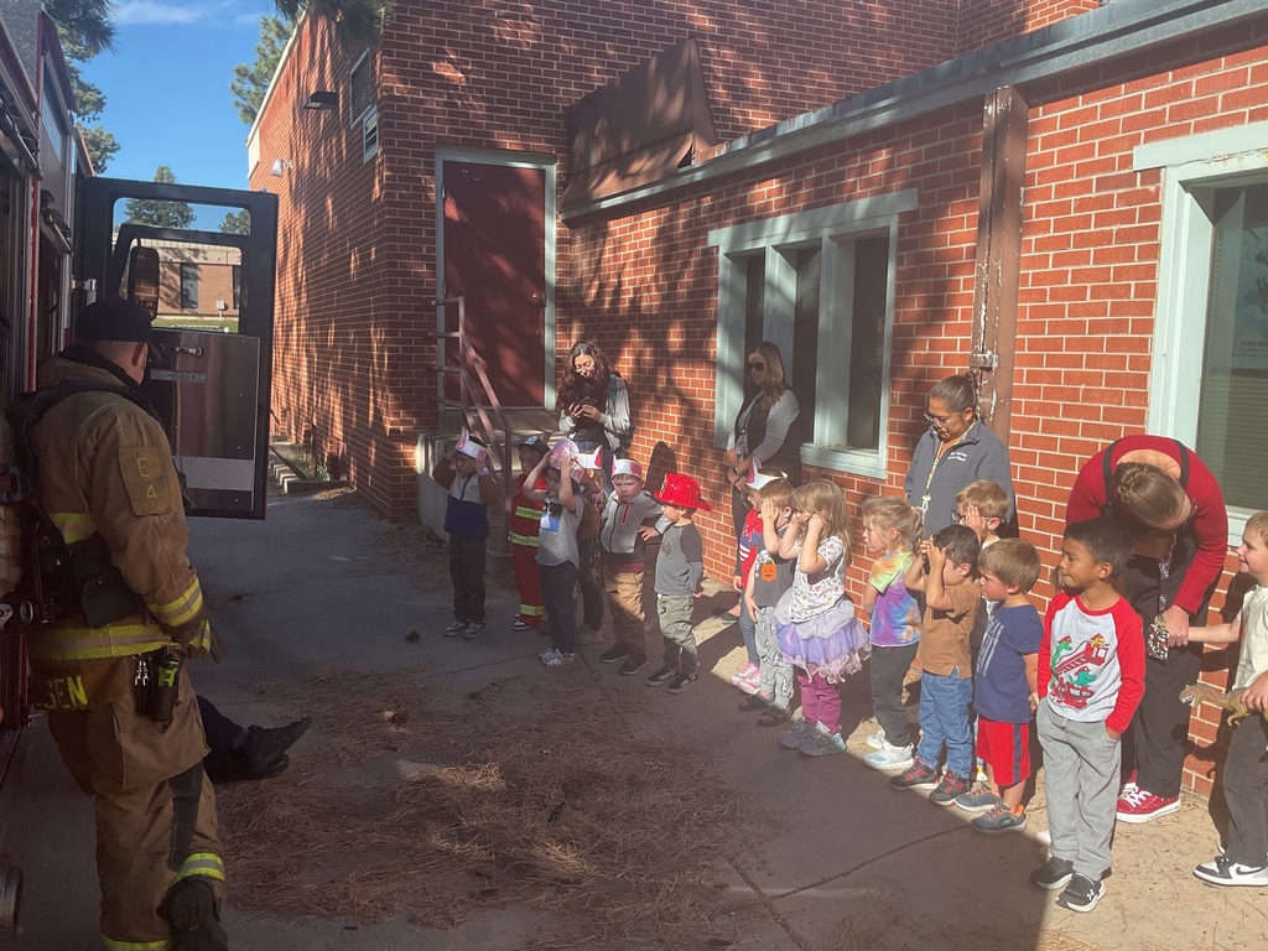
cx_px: 634
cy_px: 476
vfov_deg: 48.2
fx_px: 1062
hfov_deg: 61.7
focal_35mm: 29
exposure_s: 1/1015
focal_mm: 3
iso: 16
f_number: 1.8
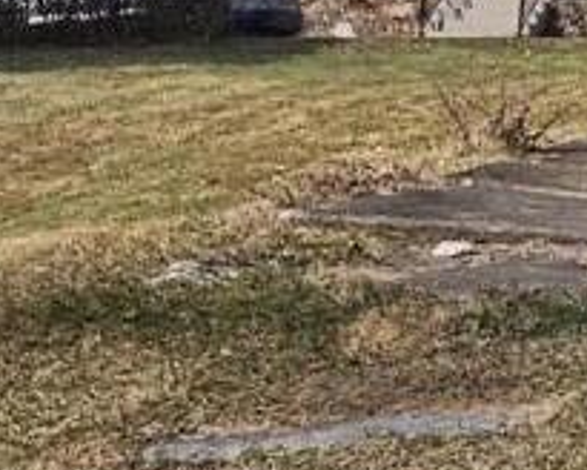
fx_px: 2154
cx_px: 1578
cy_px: -565
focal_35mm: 124
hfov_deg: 11.5
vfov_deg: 11.0
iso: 50
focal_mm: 2.2
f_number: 2.2
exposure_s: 1/2359
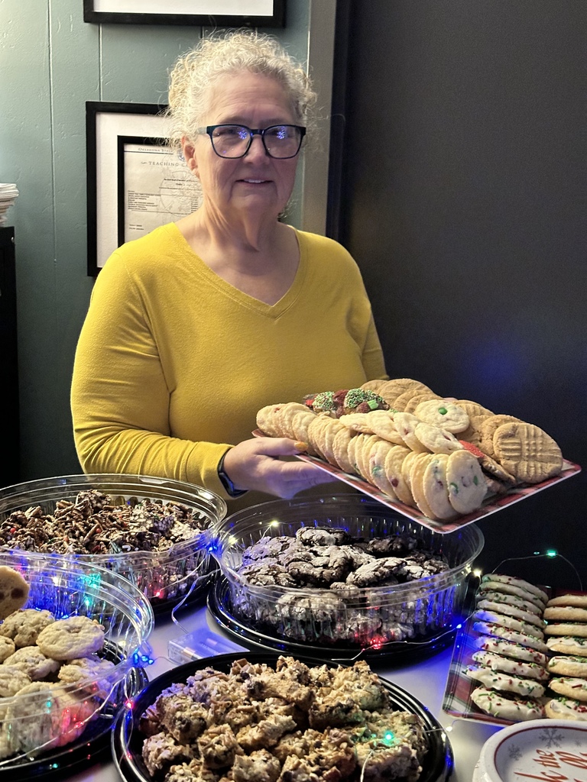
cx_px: 294
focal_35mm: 48
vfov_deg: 39.7
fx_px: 1085
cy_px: 391
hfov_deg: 30.3
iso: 800
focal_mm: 6.86
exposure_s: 1/17
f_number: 1.78
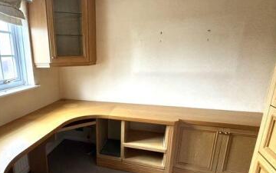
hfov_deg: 72.6
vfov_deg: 50.7
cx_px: 92
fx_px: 181
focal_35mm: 24
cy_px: 105
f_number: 2.2
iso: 640
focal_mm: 2.22
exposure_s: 1/60
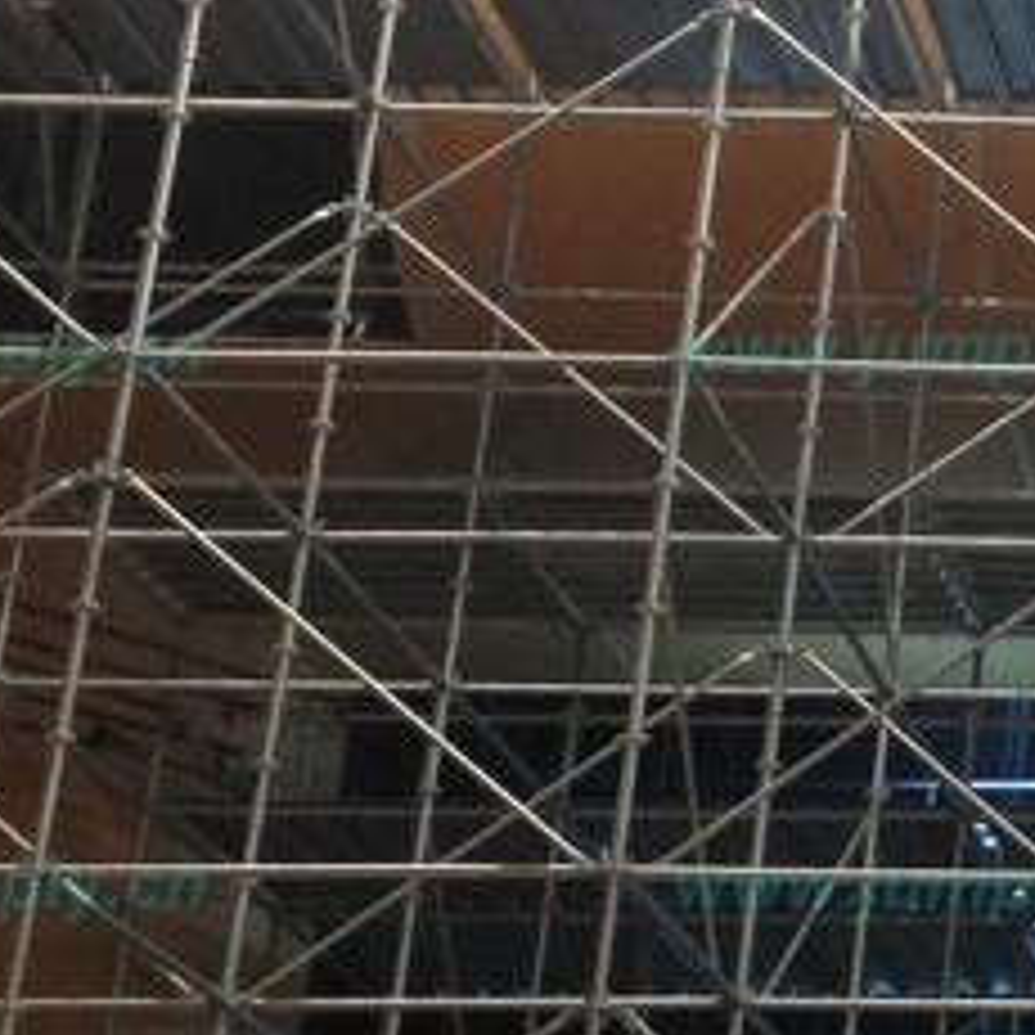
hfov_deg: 12.1
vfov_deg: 13.4
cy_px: 428
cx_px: 1984
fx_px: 4398
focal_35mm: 130
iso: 160
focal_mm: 4.13
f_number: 2.4
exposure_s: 1/20
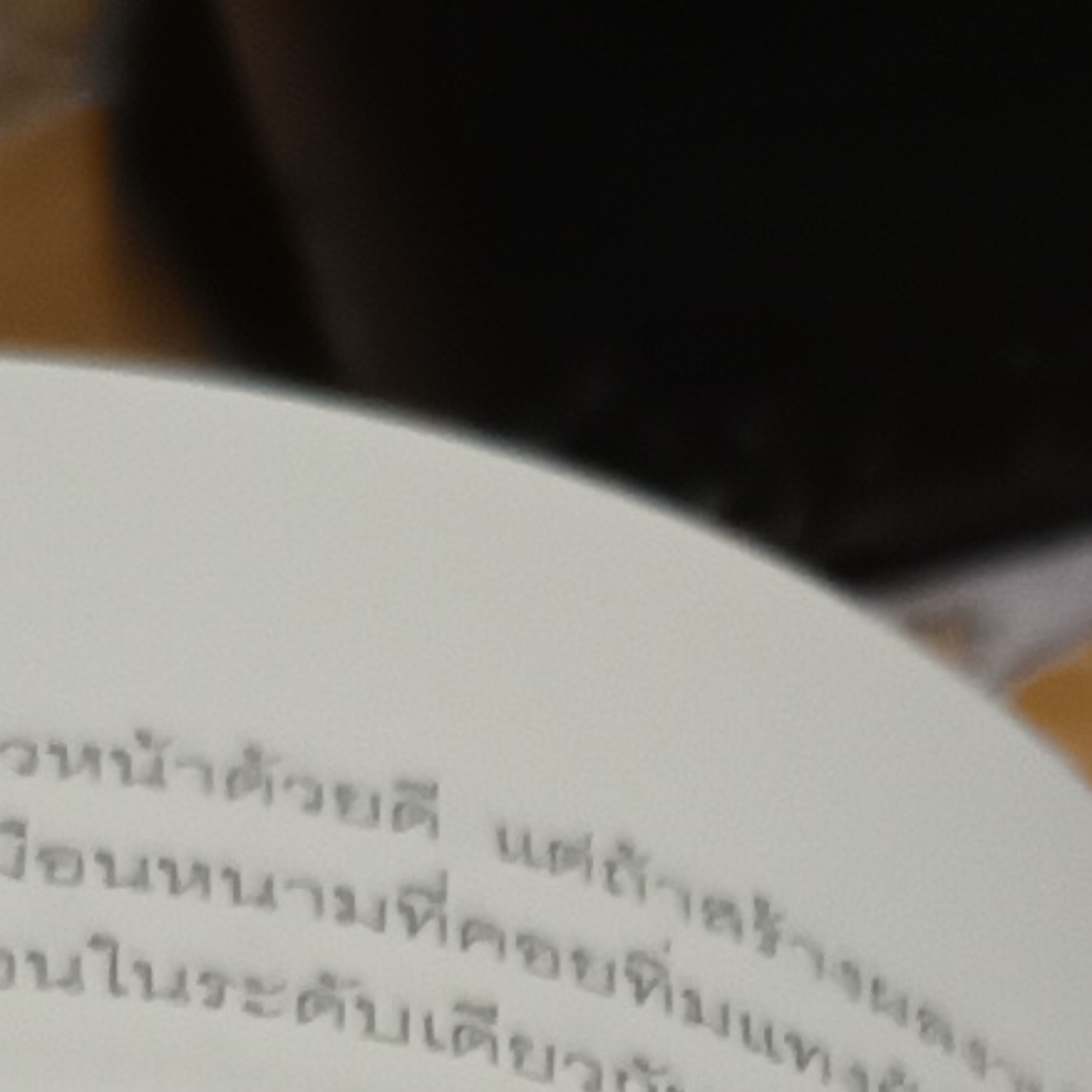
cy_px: 3666
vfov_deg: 7.5
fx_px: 6888
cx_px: 1593
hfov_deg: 8.9
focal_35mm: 193
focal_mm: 5.31
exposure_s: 1/50
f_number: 1.7
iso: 1021
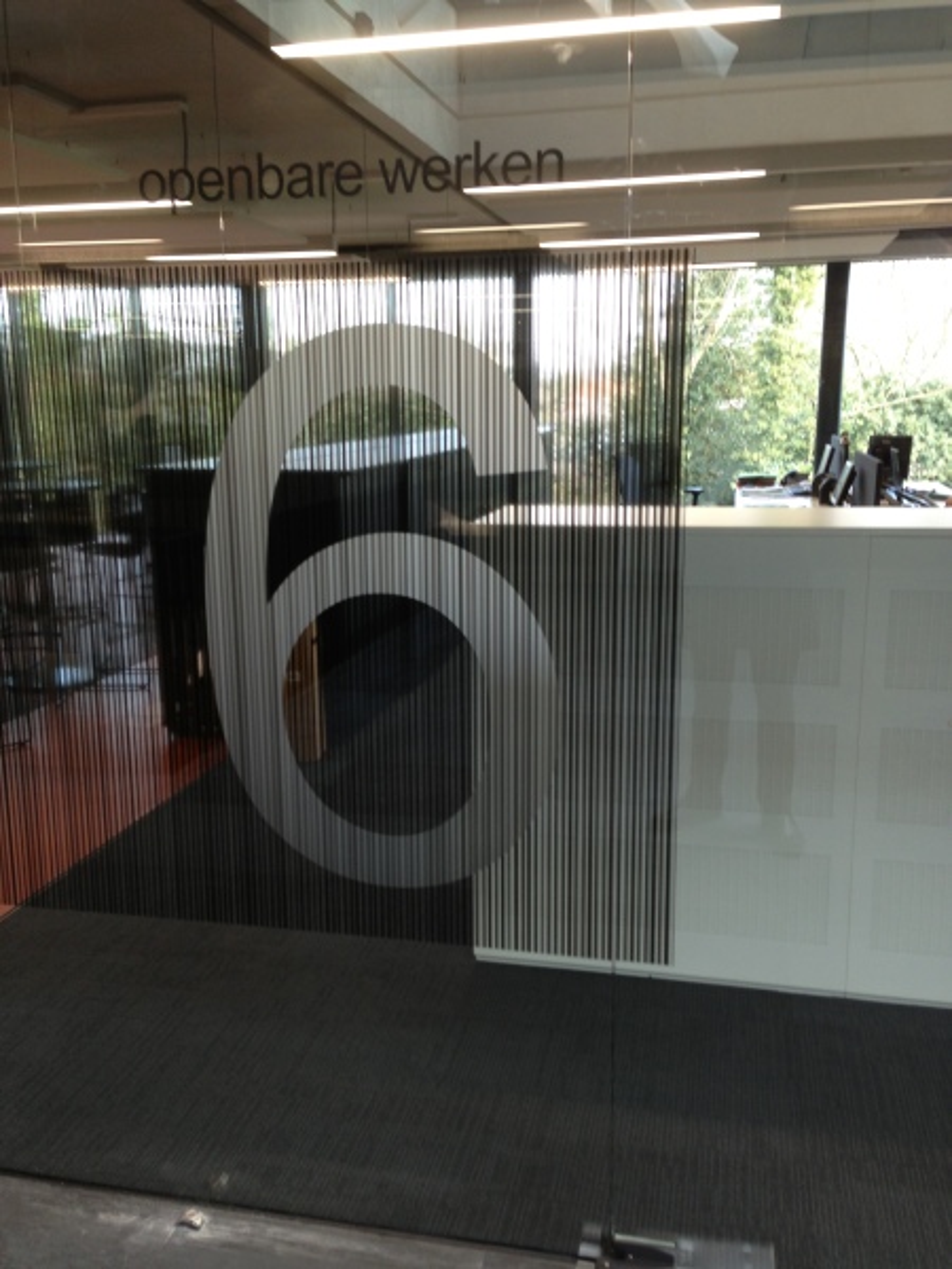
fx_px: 1210
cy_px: 634
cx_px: 476
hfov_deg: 42.9
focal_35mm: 33
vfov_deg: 55.4
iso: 50
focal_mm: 4.13
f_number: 2.4
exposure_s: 1/24
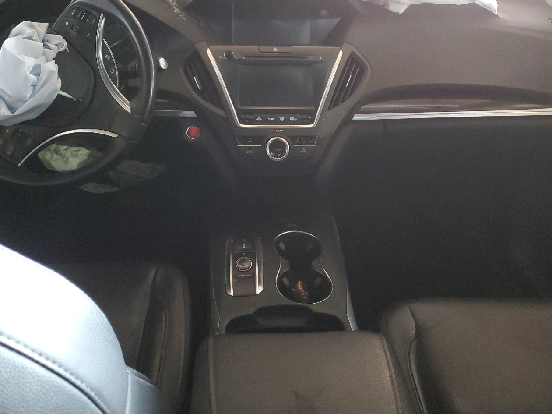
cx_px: 283
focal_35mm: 33
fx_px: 526
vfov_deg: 42.8
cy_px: 170
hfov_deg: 55.4
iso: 332
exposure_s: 1/24
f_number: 1.5
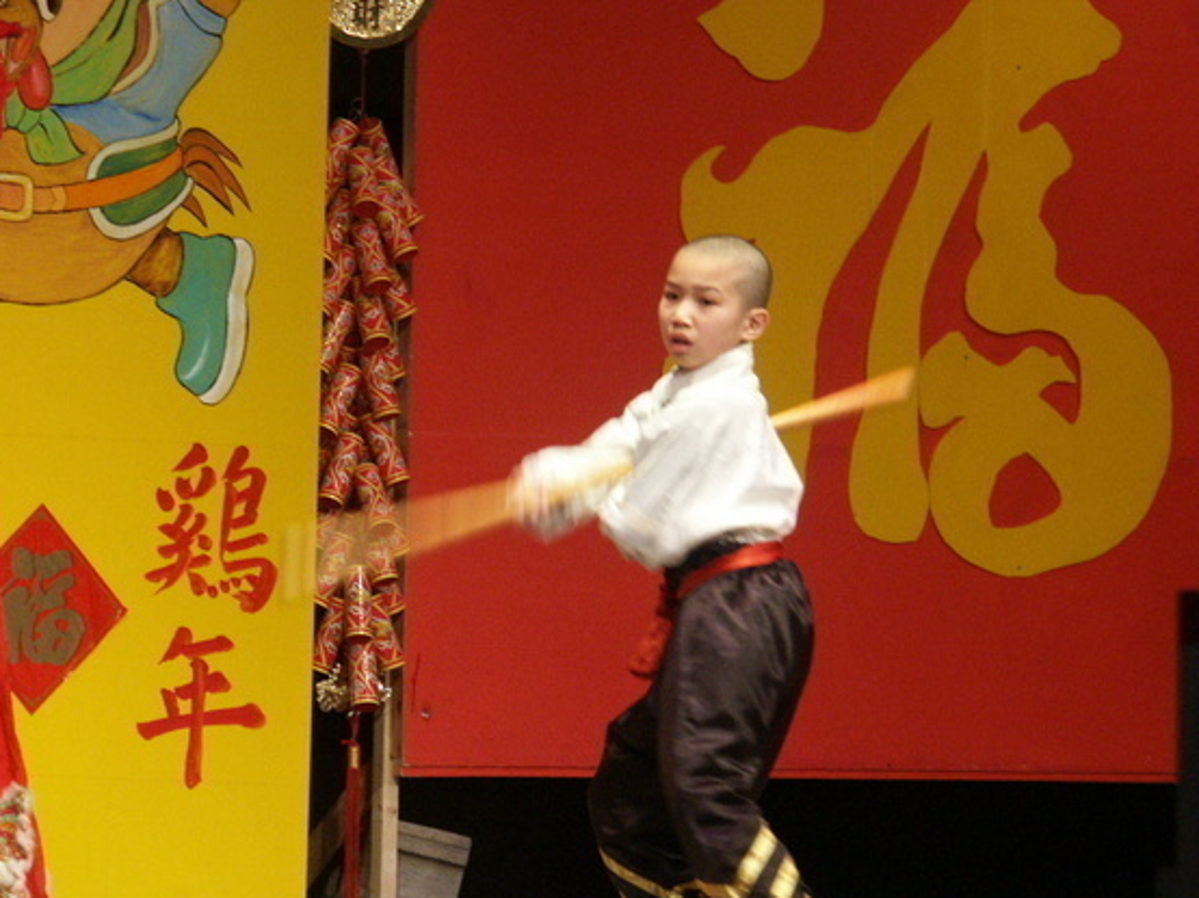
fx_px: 9556
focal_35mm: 276
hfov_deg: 7.2
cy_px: 418
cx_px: 645
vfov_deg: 5.4
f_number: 3.5
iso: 200
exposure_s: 1/45
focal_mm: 48.25
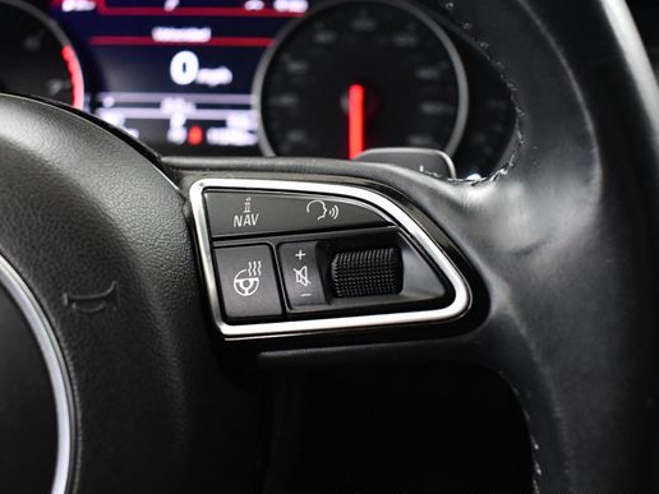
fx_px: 819
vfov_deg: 33.6
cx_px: 326
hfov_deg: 43.8
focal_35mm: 43
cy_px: 255
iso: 3200
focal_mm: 18
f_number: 3.5
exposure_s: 1/60
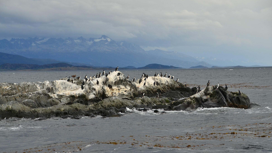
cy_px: 82
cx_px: 136
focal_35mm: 110
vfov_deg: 11.0
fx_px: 793
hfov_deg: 19.5
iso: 140
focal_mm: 70
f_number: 7.1
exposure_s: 1/320
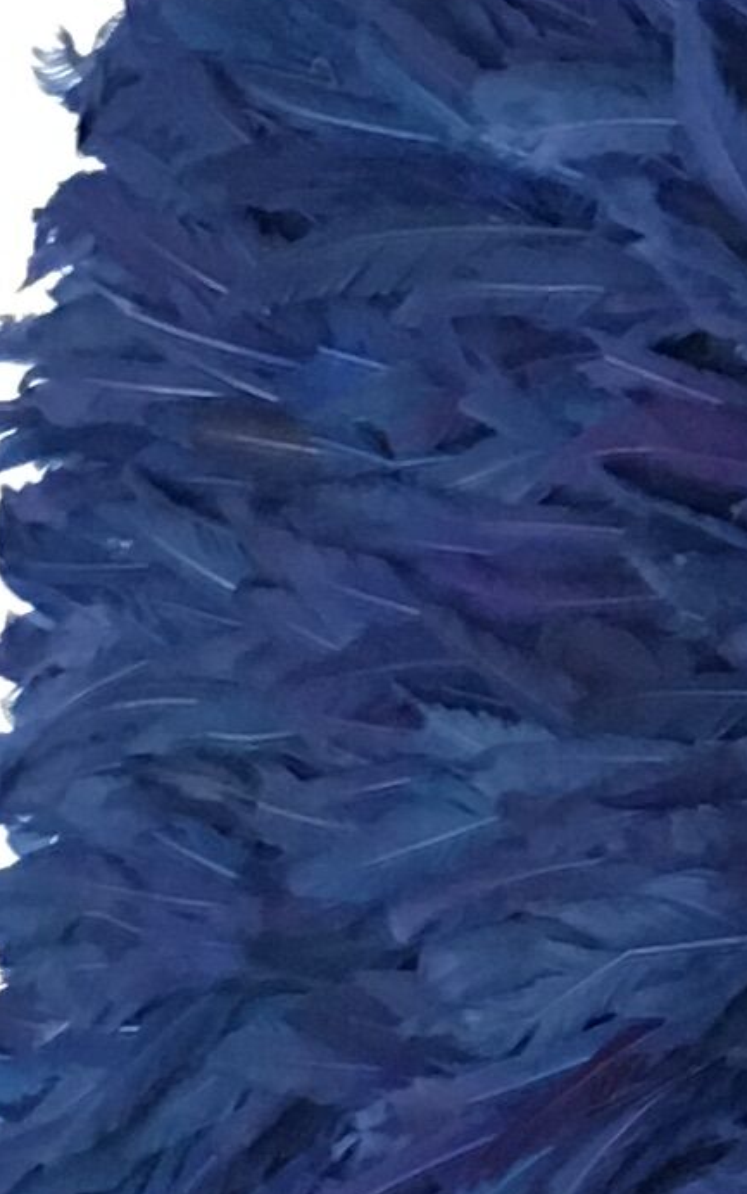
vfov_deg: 11.7
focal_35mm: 179
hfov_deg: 6.8
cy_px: 637
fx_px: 5826
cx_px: 2039
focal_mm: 4.15
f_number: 2.2
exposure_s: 1/17
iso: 80
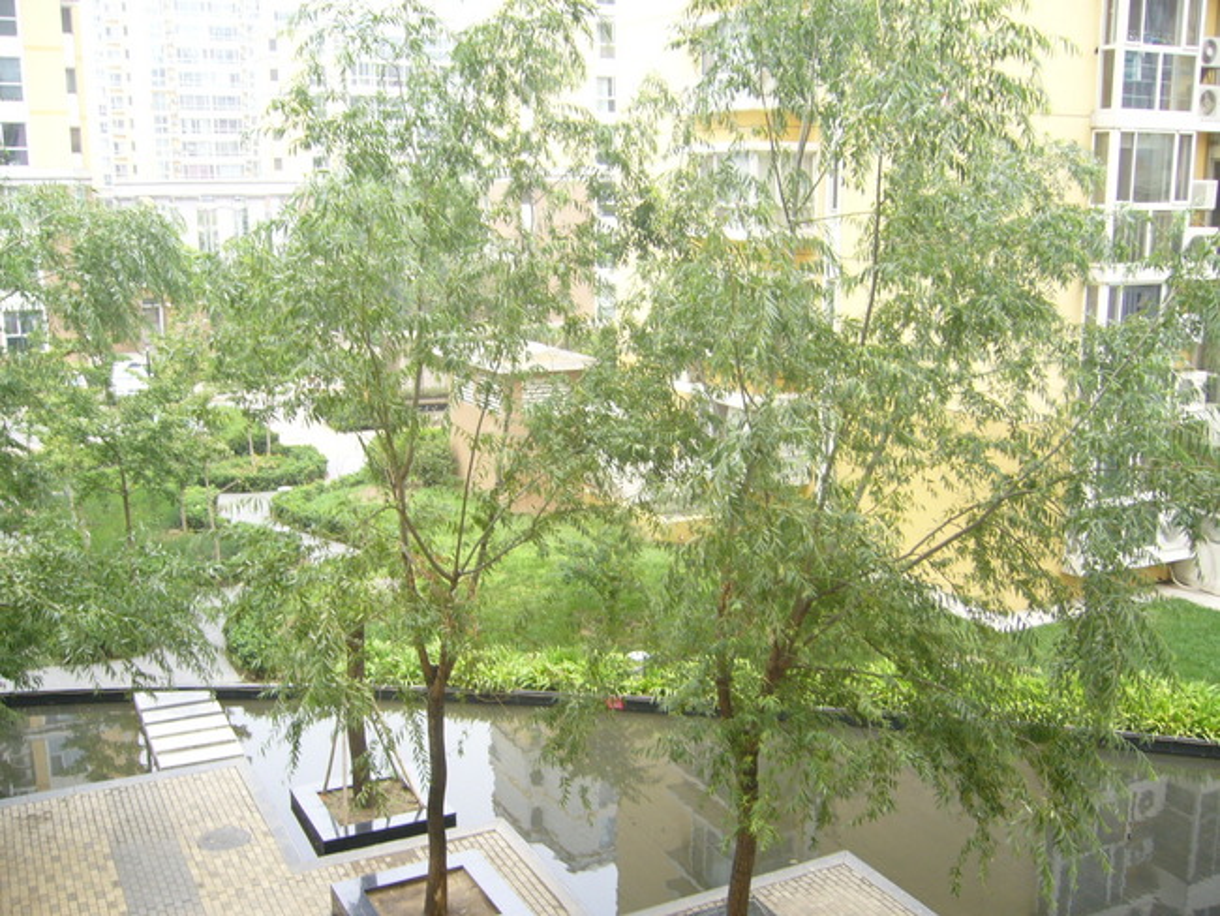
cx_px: 610
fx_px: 1234
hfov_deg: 52.6
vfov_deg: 40.7
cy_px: 458
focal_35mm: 35
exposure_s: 1/125
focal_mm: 5.8
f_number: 2.8
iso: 80
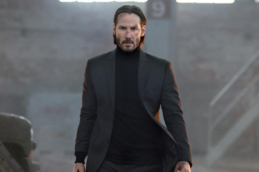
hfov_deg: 19.5
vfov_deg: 13.0
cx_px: 130
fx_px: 755
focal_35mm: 105
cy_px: 86
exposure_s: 1/125
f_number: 2.5
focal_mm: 105
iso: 1000
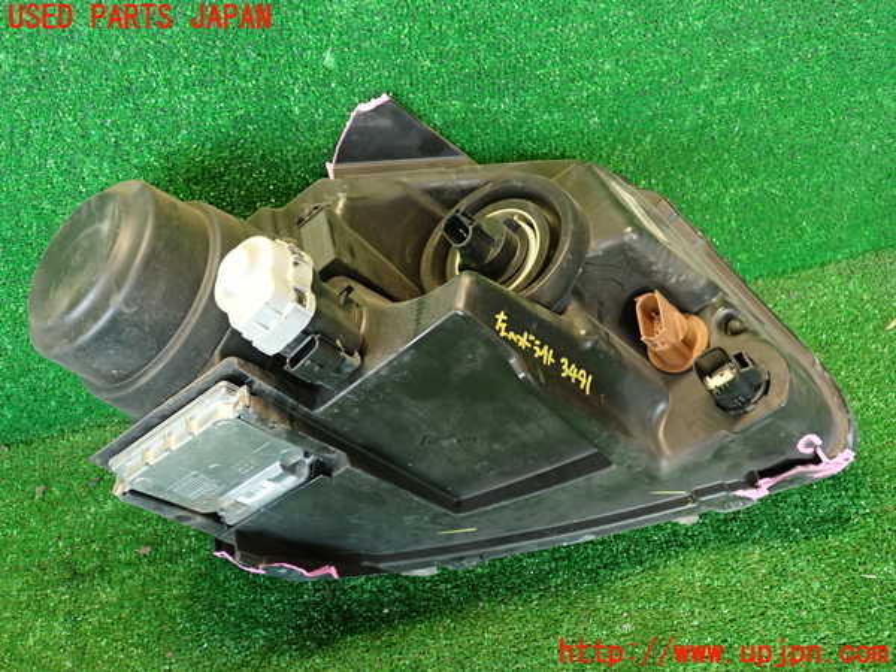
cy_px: 336
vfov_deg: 44.2
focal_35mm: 32
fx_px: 828
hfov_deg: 56.8
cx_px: 448
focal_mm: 5.79
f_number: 2.4
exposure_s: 1/30
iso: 400
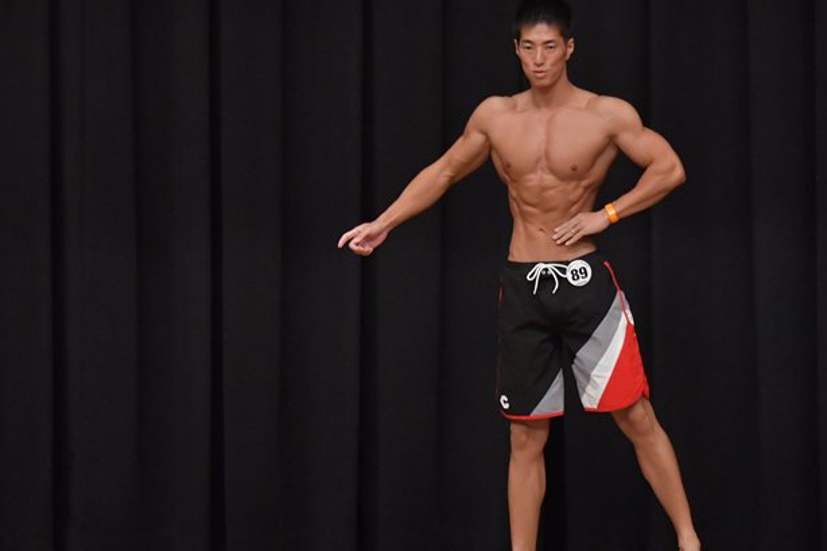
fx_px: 6958
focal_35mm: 303
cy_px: 317
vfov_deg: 4.5
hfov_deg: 6.8
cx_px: 487
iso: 6400
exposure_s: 1/400
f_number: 5.6
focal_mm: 160
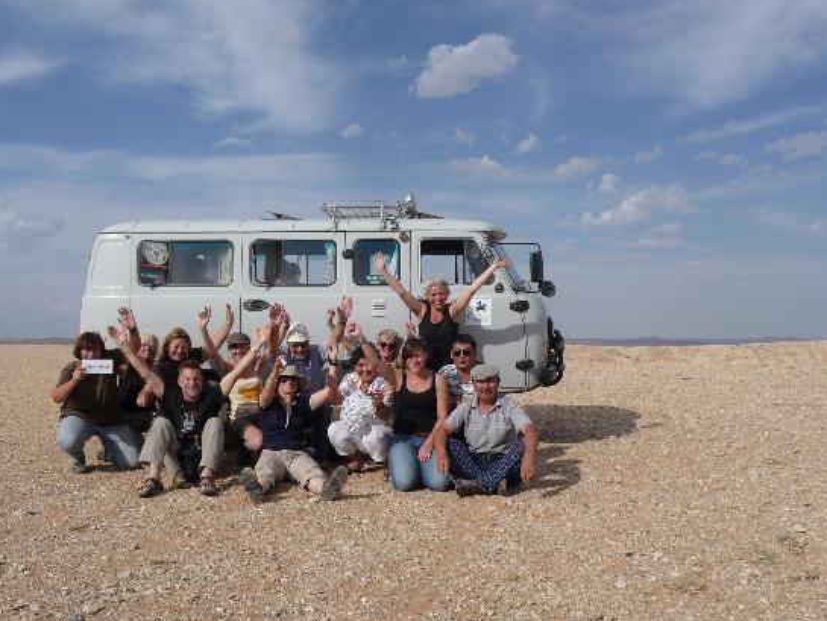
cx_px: 378
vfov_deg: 42.9
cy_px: 336
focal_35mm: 33
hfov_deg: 55.3
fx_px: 789
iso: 100
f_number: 8
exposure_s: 1/320
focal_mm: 5
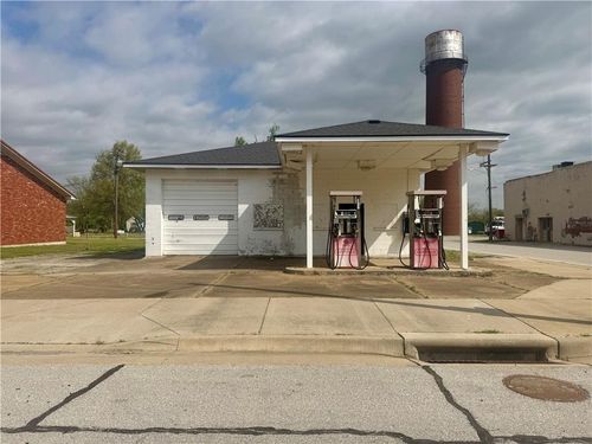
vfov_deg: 56.8
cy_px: 222
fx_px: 410
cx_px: 296
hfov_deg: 71.6
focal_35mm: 24
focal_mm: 6.76
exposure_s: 1/10417
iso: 80
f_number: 1.78
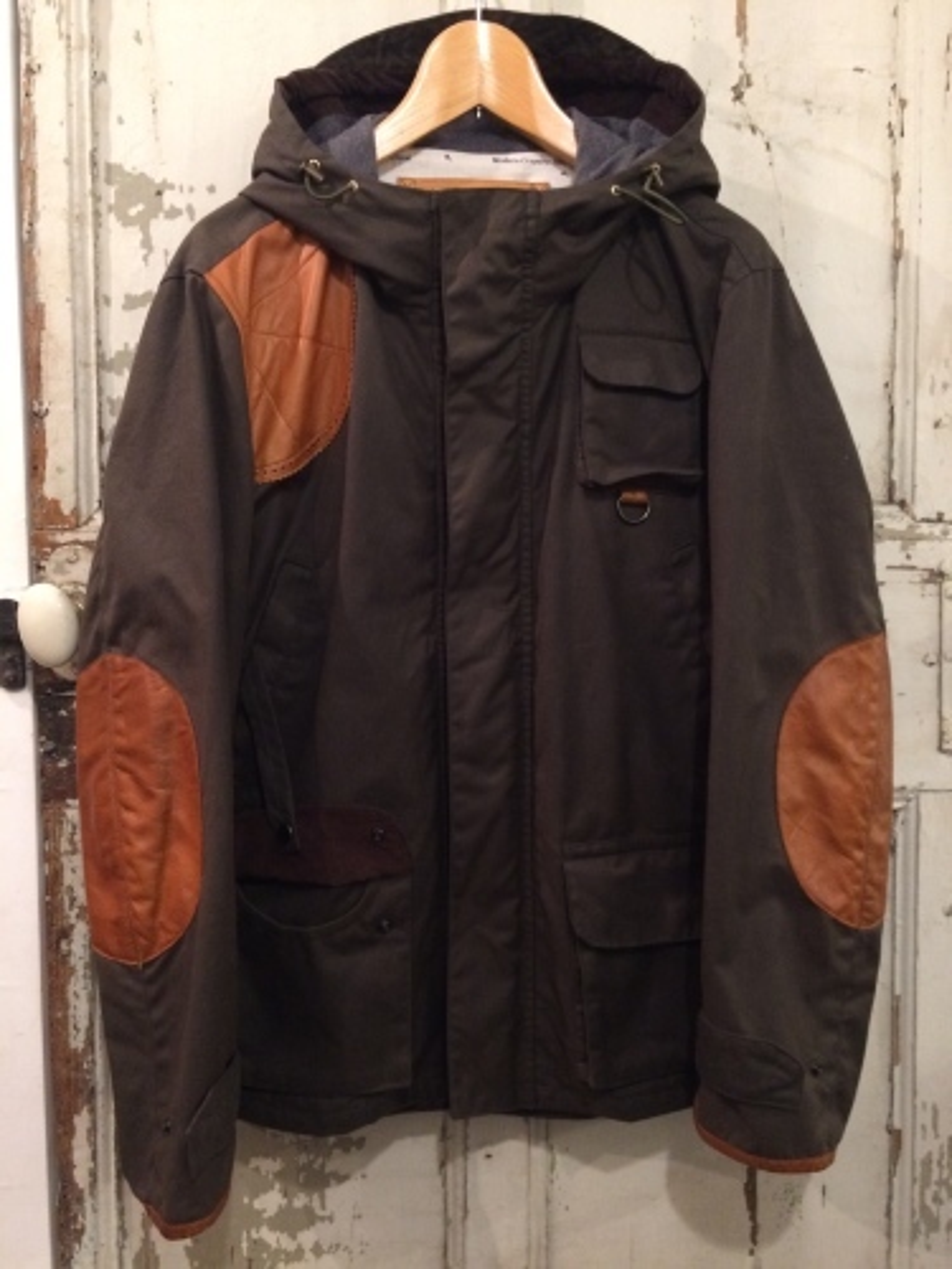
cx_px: 476
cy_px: 634
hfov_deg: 48.2
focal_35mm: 29
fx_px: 1063
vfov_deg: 61.7
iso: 320
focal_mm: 4.15
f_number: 2.2
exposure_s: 1/15
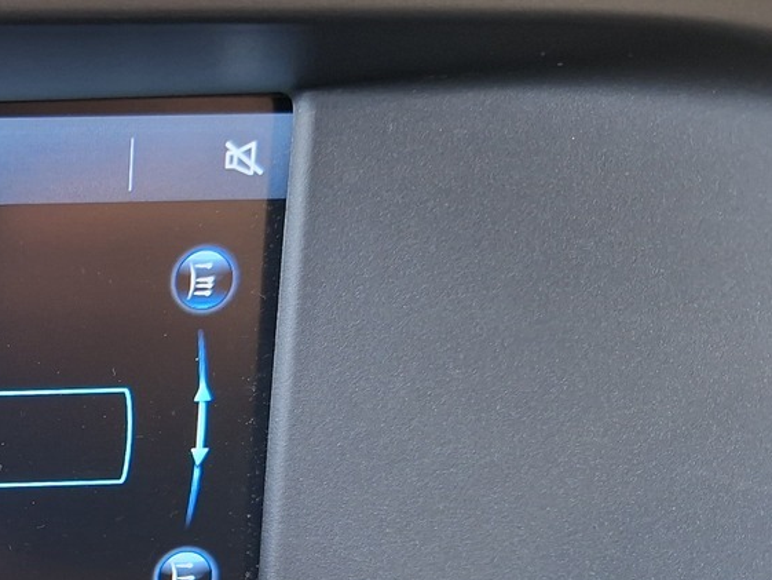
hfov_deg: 28.4
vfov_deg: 24.1
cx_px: -158
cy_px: 524
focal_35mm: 59
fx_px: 1316
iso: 500
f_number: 1.8
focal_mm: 5.54
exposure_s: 1/25
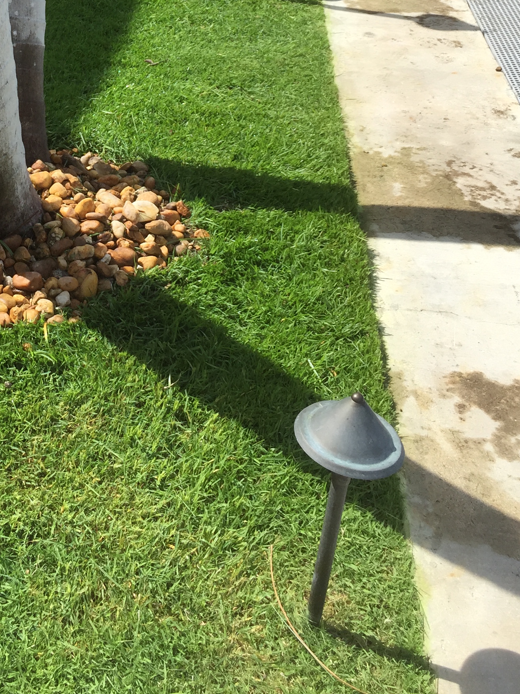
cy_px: 53
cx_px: 67
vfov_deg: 33.4
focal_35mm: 54
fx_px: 1081
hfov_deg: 26.3
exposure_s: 1/1319
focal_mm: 4.15
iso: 32
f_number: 2.2
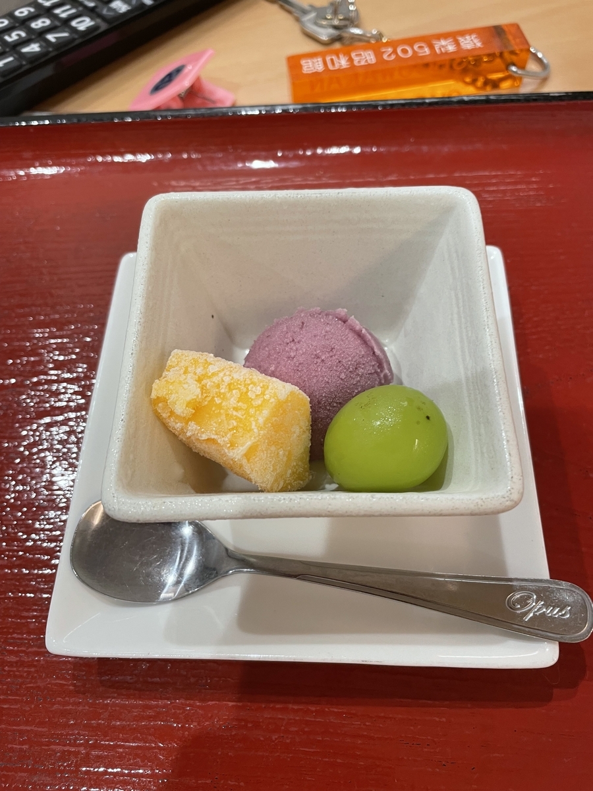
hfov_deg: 53.1
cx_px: 296
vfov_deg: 67.3
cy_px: 396
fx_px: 594
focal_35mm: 26
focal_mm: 4.2
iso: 80
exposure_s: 1/50
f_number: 1.6
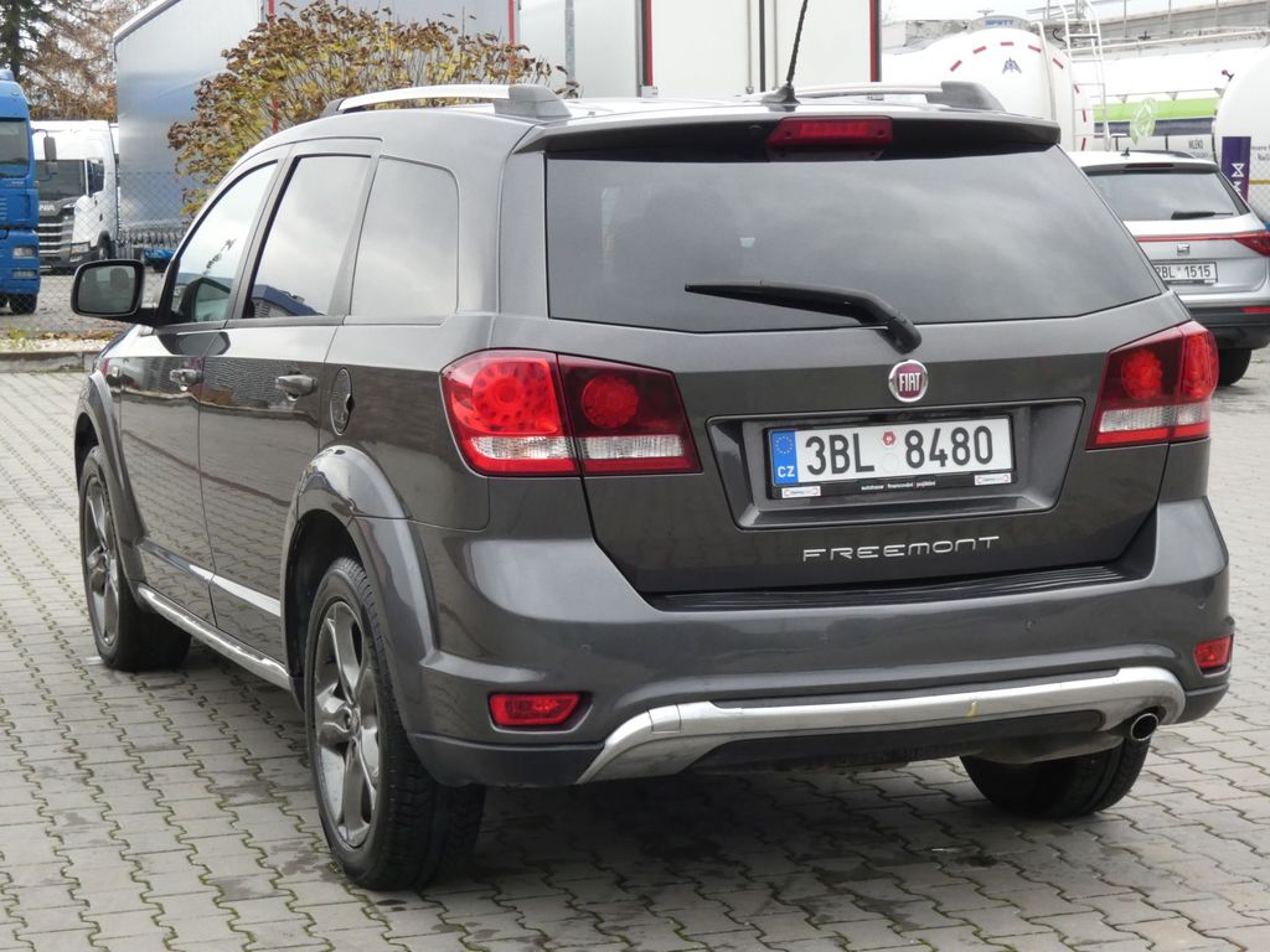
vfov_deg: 19.9
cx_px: 635
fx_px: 2715
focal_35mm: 74
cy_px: 476
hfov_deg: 26.3
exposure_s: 1/80
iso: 320
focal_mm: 13.3
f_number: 5.6
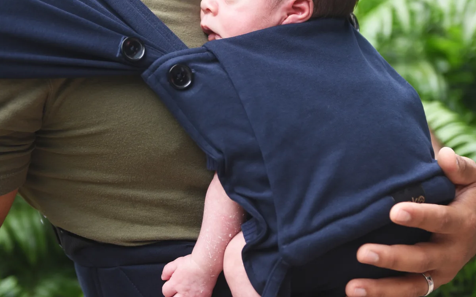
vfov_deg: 14.7
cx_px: 238
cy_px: 107
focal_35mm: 89
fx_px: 1154
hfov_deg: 23.3
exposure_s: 1/500
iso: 400
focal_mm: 58
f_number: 2.8
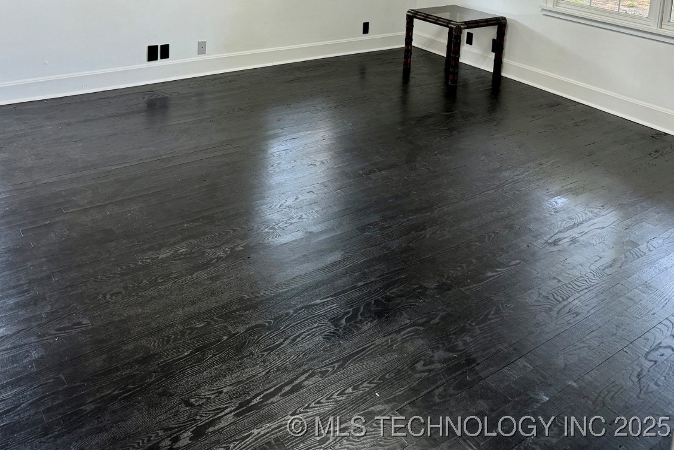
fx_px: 637
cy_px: -6
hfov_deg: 55.8
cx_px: 333
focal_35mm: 34
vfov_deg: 35.0
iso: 200
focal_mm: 6.76
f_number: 1.78
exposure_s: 1/60
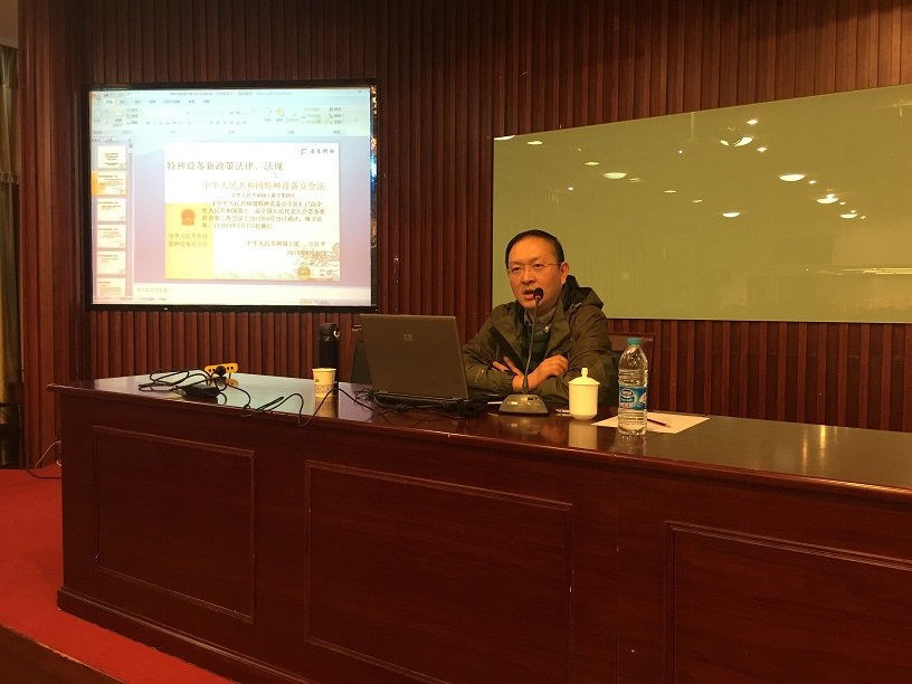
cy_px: 342
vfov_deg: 48.2
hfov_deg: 61.7
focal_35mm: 29
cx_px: 456
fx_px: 764
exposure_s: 1/17
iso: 125
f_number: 2.2
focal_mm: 4.15
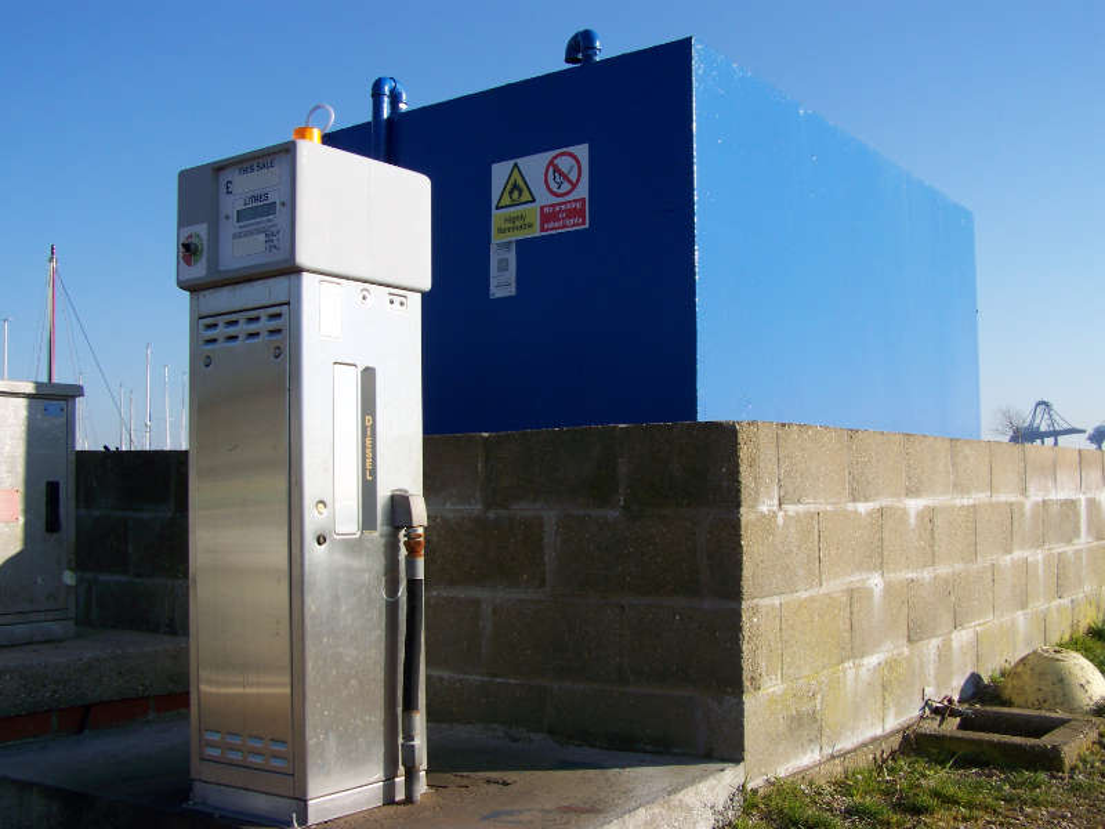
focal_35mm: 38
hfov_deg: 49.0
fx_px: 1213
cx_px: 552
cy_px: 414
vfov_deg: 37.7
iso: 64
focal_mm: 6.3
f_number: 4
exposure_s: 1/400
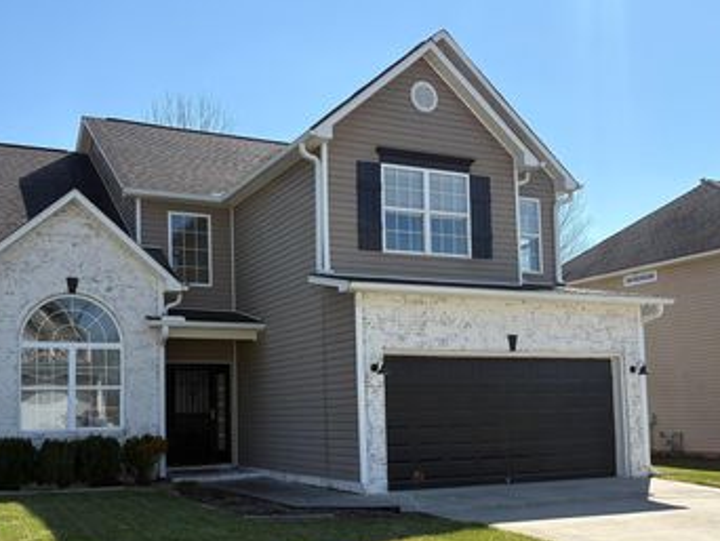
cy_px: 353
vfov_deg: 37.4
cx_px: 291
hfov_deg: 48.7
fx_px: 791
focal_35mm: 38
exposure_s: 1/3125
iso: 50
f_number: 1.6
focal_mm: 5.96
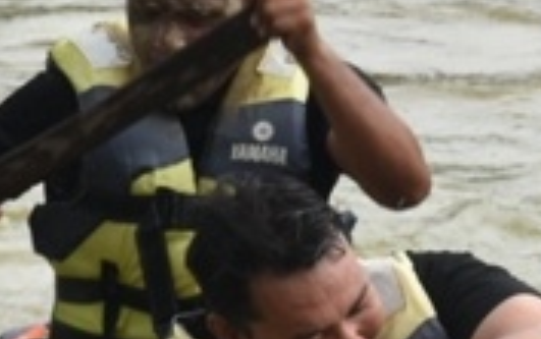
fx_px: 9769
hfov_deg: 3.2
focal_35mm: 662
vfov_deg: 2.0
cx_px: 874
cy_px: 108
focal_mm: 75
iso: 220
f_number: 8
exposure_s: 1/250
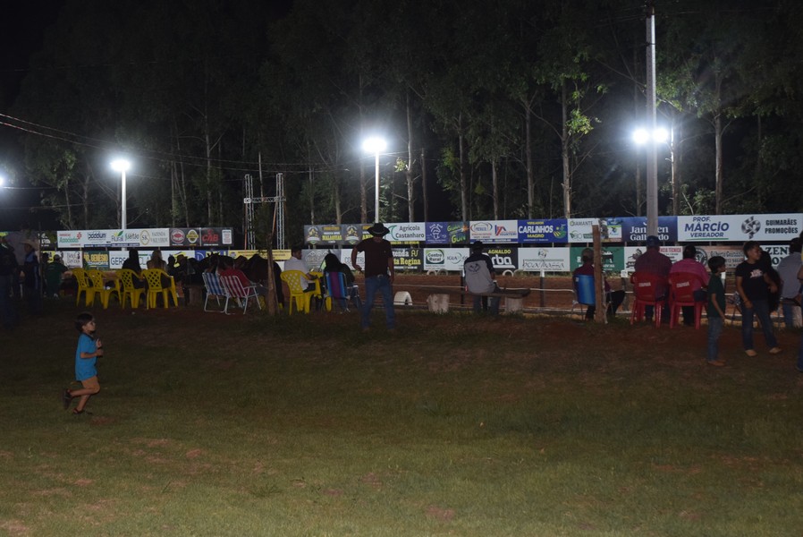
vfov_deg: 26.5
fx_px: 1138
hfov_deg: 38.9
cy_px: 268
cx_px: 402
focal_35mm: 51
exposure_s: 1/60
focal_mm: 34
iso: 1600
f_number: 4
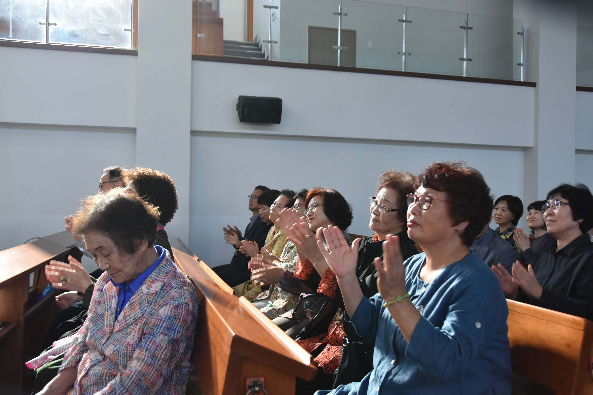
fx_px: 544
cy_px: 198
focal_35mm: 33
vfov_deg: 40.0
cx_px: 296
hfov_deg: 57.2
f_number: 4.5
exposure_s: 1/80
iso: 800
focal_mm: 22
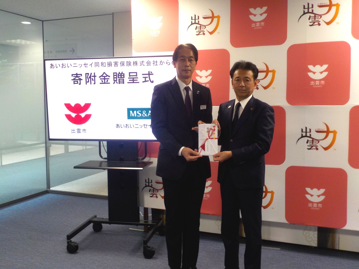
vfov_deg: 37.7
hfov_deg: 49.0
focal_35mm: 38
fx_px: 394
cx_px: 180
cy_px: 134
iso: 140
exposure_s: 1/30
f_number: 3.7
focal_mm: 5.2
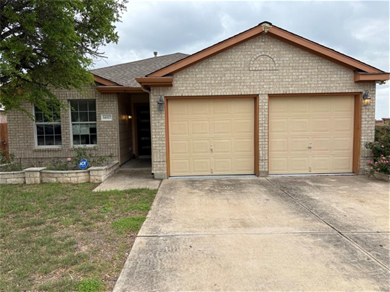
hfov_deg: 67.3
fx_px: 293
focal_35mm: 26
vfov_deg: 53.0
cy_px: 146
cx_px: 195
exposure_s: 1/1220
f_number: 1.6
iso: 50
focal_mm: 5.96
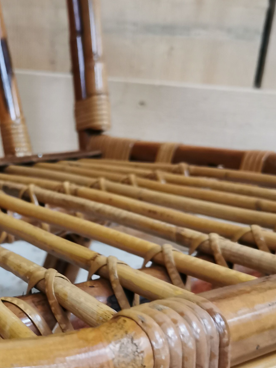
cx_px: 37
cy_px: 259
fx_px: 595
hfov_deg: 25.4
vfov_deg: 33.9
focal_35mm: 56
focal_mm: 5.58
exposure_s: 1/25
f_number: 1.8
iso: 500
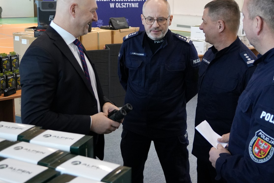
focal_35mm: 48
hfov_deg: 41.0
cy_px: 62
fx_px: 365
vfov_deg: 27.9
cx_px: 156
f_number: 4
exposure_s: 1/100
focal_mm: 22
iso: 2500
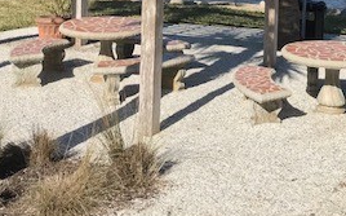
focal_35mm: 71
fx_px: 669
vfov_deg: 17.3
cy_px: -61
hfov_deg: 28.5
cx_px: 263
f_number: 1.8
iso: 20
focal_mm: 3.99
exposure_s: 1/1546
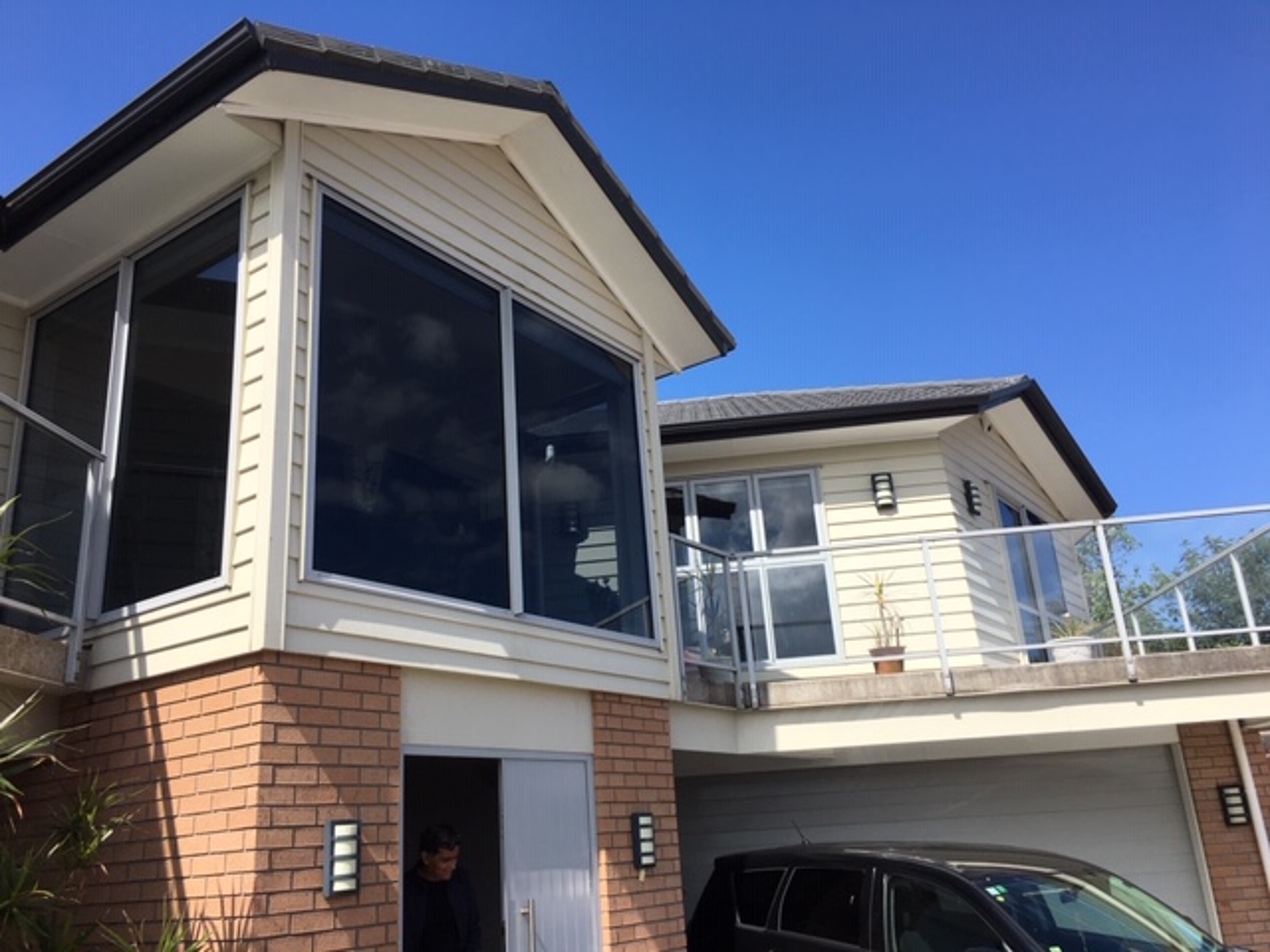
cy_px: 476
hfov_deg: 61.7
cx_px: 635
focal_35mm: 29
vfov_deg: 48.2
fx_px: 1064
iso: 25
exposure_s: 1/1748
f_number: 2.2
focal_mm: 4.15
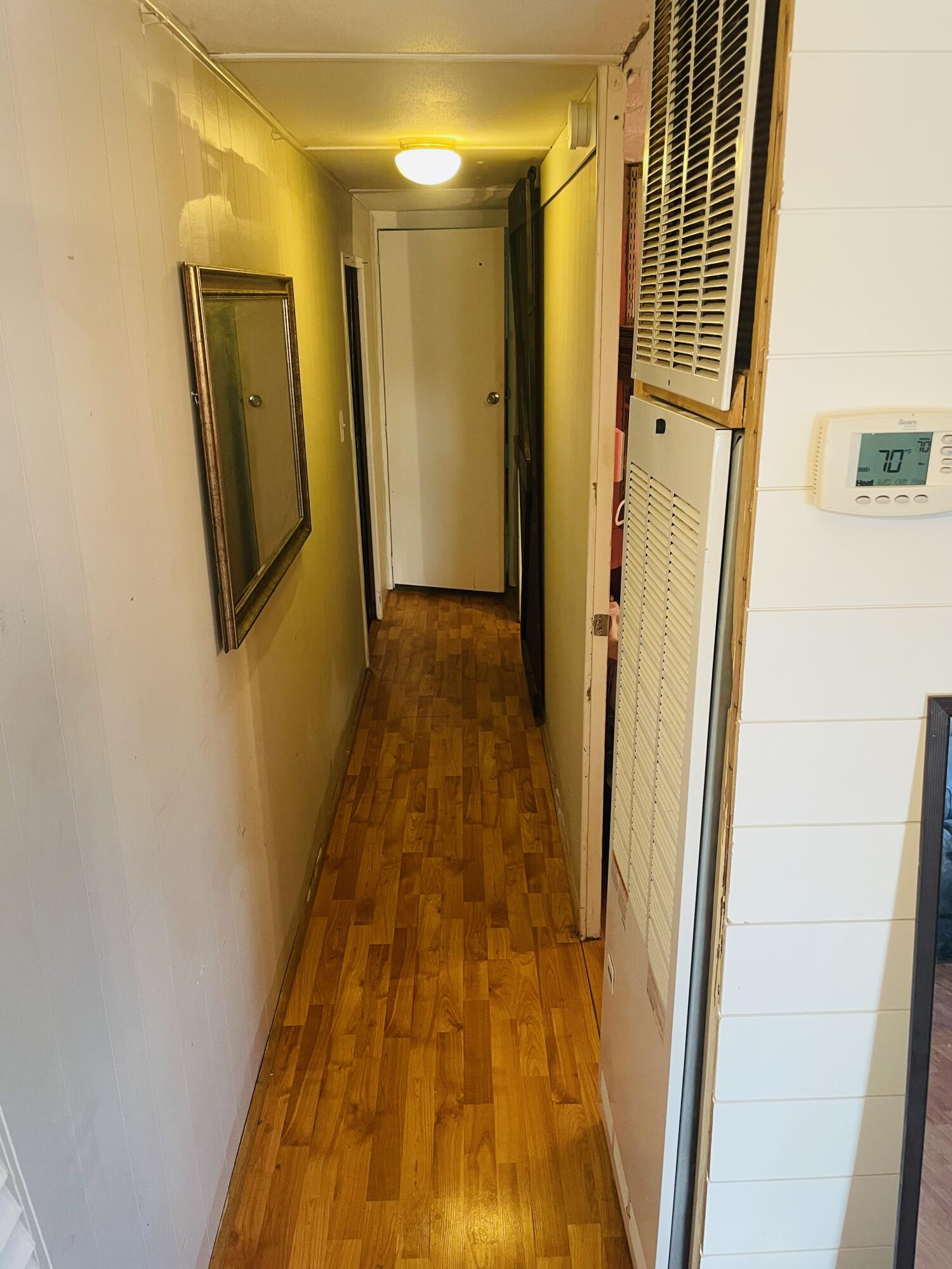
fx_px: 953
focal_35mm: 26
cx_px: 476
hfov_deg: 53.1
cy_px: 634
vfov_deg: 67.3
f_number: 1.6
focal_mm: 4.2
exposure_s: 1/60
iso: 250
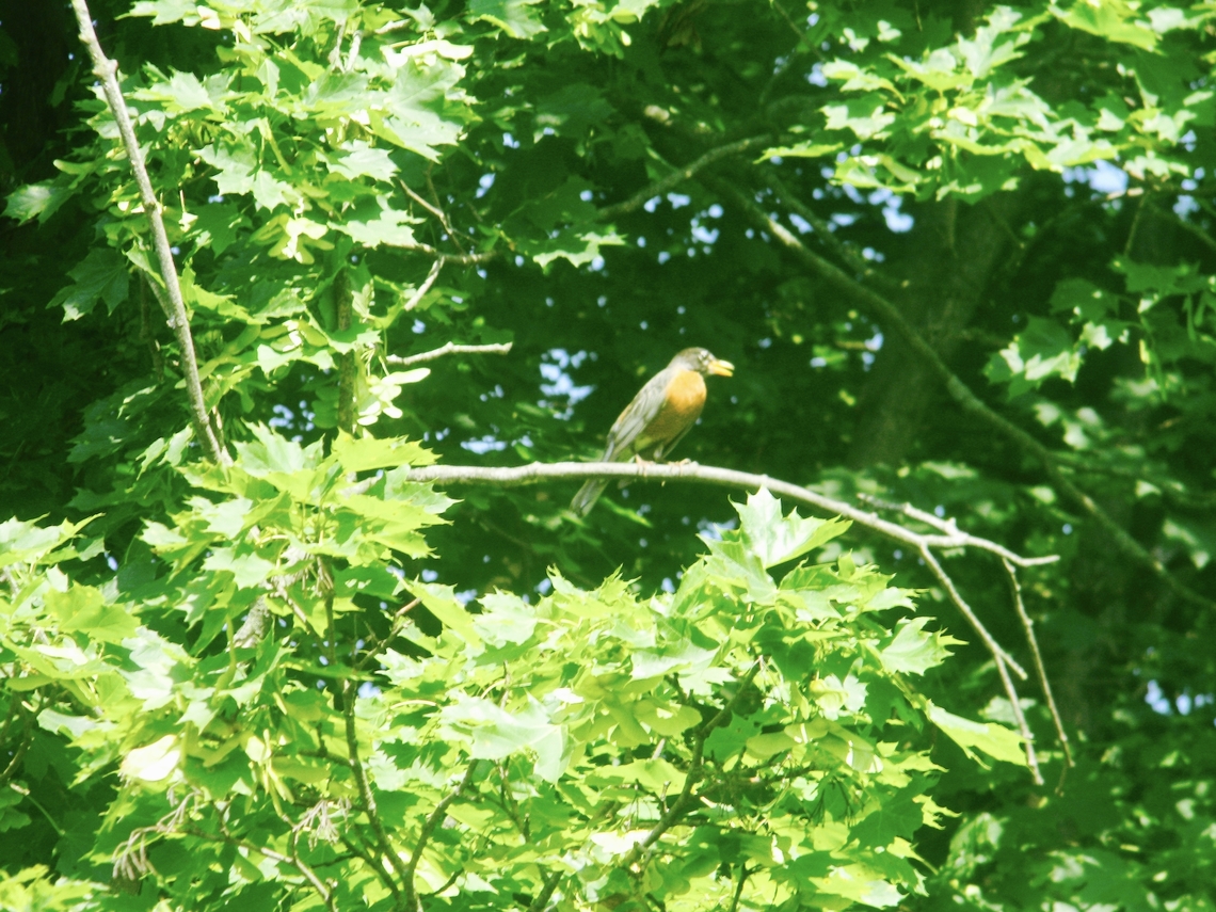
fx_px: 6428
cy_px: 456
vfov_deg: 8.1
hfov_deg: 10.8
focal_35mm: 183
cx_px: 608
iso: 80
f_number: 5.2
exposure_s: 1/51
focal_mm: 33.1
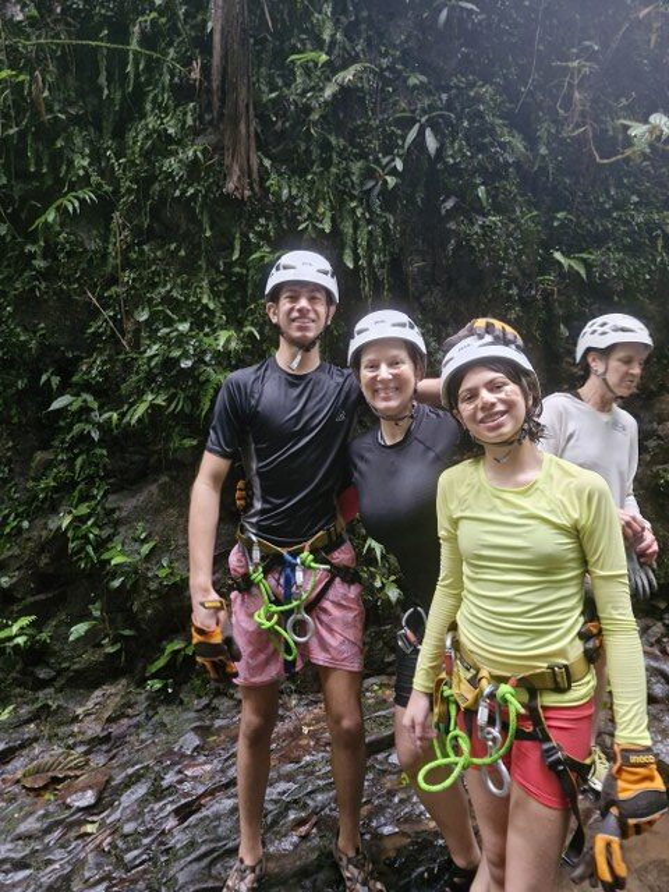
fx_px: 593
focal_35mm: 23
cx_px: 334
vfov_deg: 73.9
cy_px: 446
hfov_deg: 58.9
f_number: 1.8
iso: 640
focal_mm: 5.54
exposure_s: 1/24
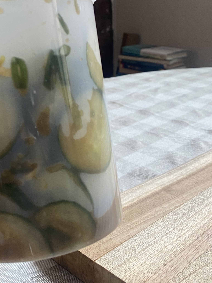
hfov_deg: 27.8
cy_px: 42
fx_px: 416
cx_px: 32
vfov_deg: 35.8
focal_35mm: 51
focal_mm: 4.25
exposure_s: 1/50
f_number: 1.8
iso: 100
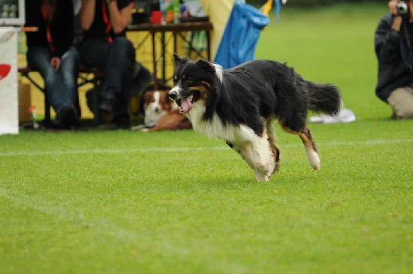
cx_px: 212
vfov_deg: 4.6
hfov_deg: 6.9
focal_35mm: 299
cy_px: 151
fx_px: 3425
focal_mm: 180
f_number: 2.8
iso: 320
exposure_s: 1/2000
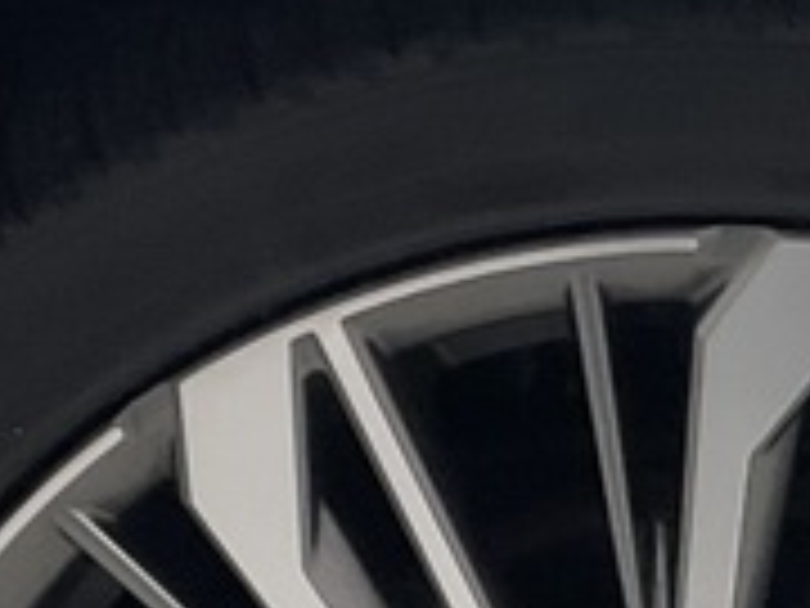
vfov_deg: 9.3
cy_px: 887
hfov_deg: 12.5
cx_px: 891
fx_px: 3627
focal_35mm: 155
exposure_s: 1/60
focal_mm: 3
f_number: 1.8
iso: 64
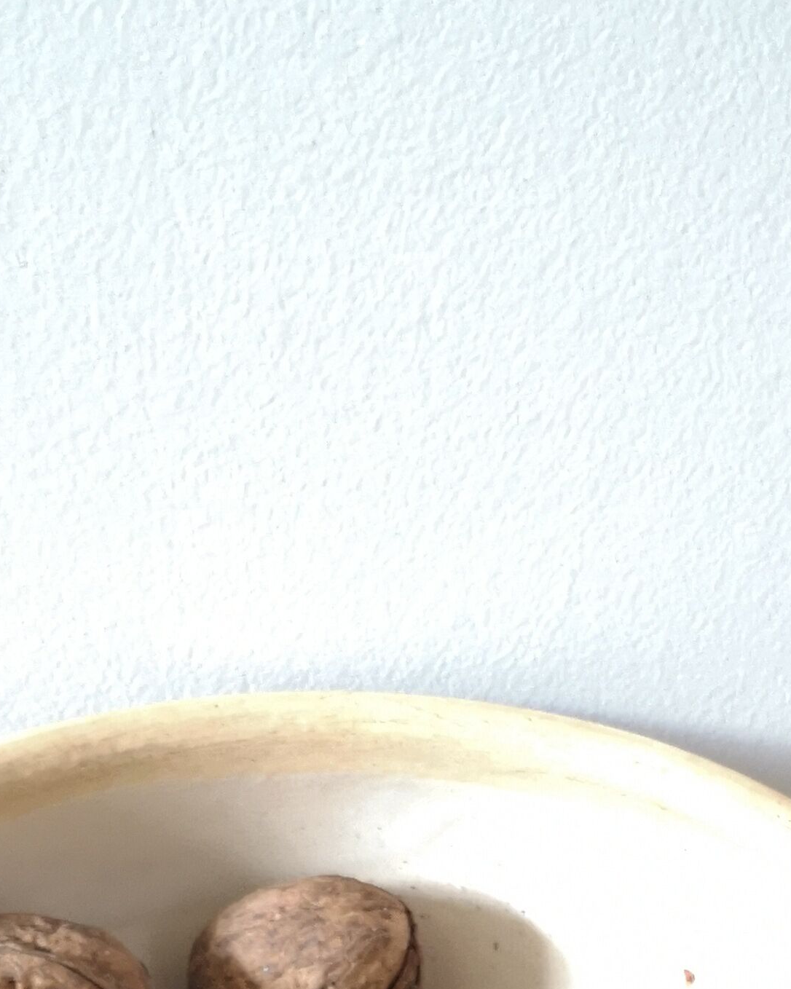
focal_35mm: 77
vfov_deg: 22.4
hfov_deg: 19.9
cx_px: 353
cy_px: 1245
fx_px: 2254
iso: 400
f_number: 1.8
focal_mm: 3.95
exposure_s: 1/25
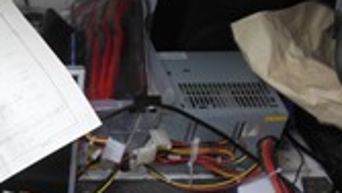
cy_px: 285
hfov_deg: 26.5
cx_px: -39
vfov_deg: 15.3
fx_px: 662
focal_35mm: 73
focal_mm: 4.5
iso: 125
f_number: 3.2
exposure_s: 1/30
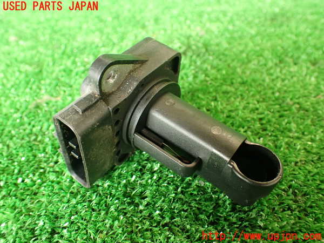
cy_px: 122
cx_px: 162
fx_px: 300
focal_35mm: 32
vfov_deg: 44.2
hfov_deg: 56.8
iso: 320
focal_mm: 5.79
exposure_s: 1/30
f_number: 2.4
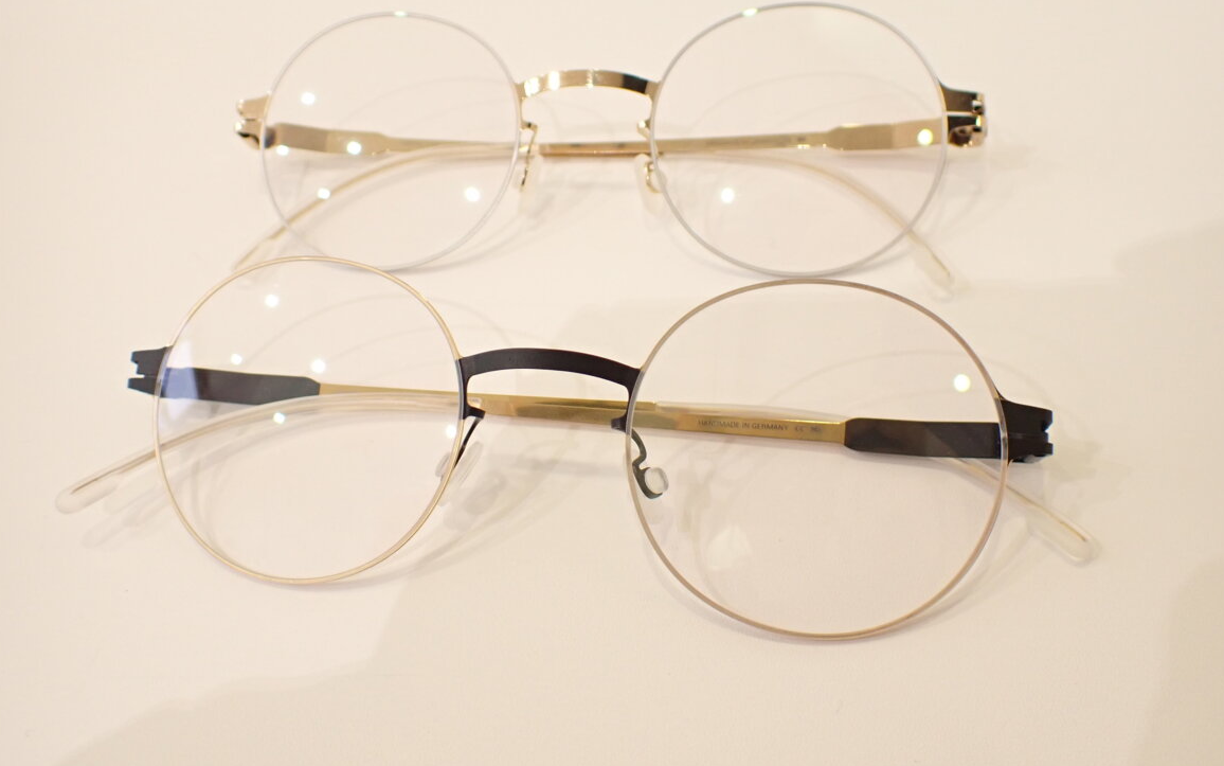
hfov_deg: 58.1
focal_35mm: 33
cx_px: 611
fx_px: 1101
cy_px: 331
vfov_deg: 38.3
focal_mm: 5.4
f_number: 2.3
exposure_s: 1/125
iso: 320
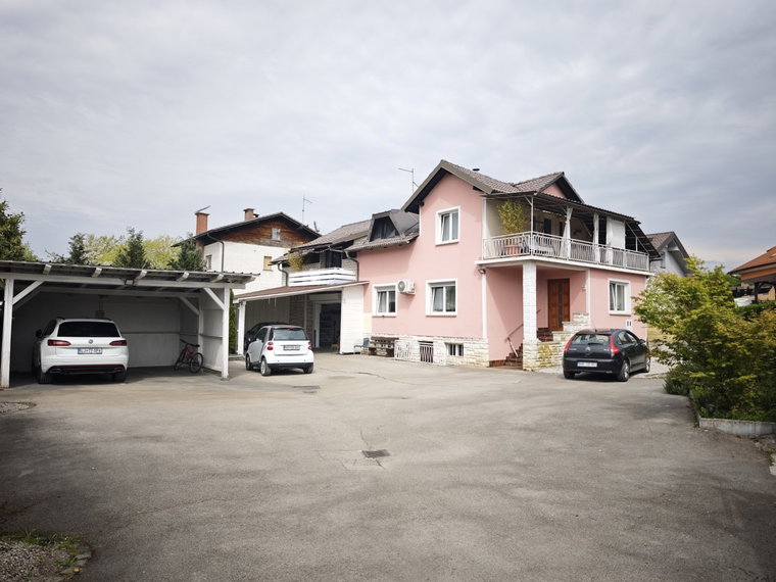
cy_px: 291
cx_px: 388
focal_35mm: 23
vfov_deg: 58.9
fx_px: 516
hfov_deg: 73.9
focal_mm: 6.55
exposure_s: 1/1282
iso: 50
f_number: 1.62
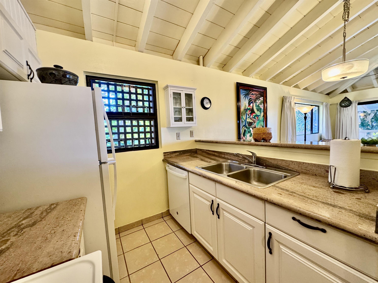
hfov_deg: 102.1
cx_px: 189
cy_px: 142
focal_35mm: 14
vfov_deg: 85.7
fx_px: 153
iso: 250
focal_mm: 2.22
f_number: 2.2
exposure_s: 1/60
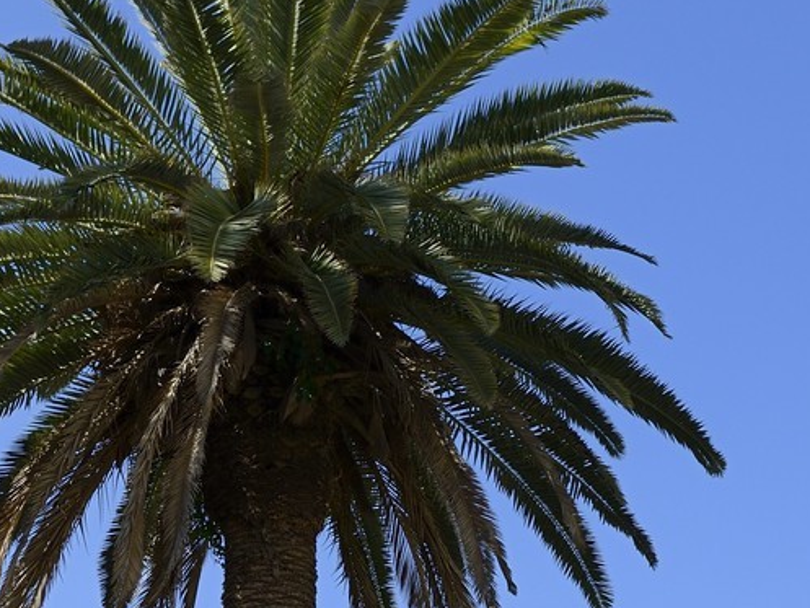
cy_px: 1195
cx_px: 683
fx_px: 3183
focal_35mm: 136
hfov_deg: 14.4
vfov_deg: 10.1
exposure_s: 1/400
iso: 200
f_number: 8
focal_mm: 44
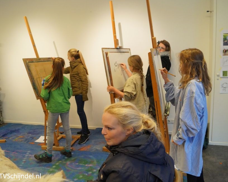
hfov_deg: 57.2
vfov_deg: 47.1
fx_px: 209
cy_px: 90
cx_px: 117
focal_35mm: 31
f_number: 4
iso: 1600
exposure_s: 1/160
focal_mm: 18
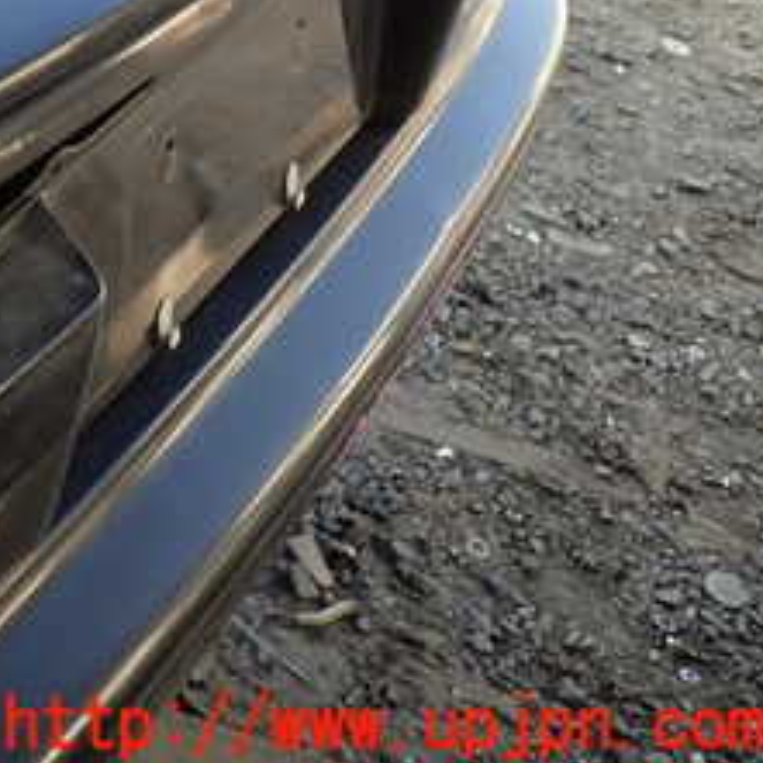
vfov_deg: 23.0
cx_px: -252
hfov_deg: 21.5
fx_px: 1795
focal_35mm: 72
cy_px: -7
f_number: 2.3
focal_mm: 5.4
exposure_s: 1/125
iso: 100
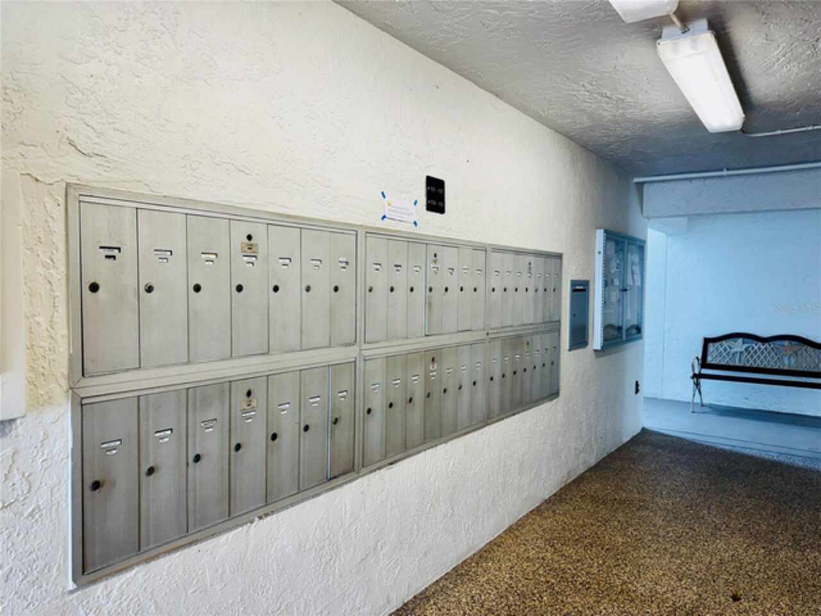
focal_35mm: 24
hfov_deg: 71.6
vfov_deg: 56.8
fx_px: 569
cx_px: 410
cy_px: 308
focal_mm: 6.76
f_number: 1.78
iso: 80
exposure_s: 1/120
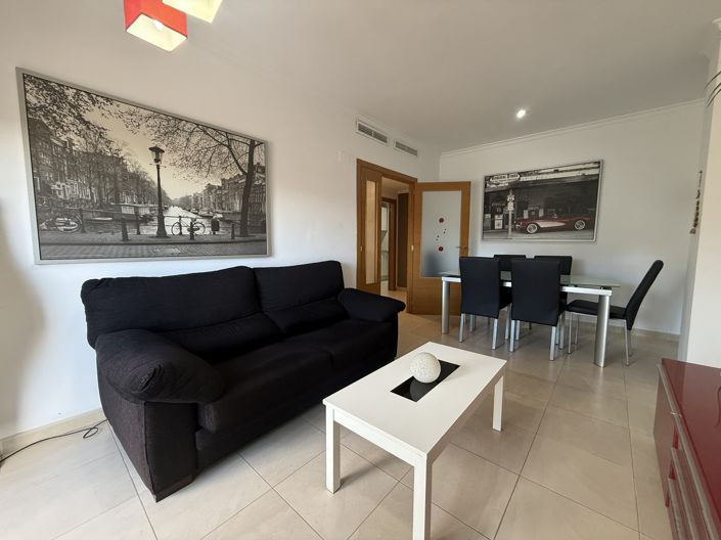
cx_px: 360
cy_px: 270
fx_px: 291
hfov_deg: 102.1
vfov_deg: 85.6
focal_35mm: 14
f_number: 2.2
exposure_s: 1/100
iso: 400
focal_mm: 2.22
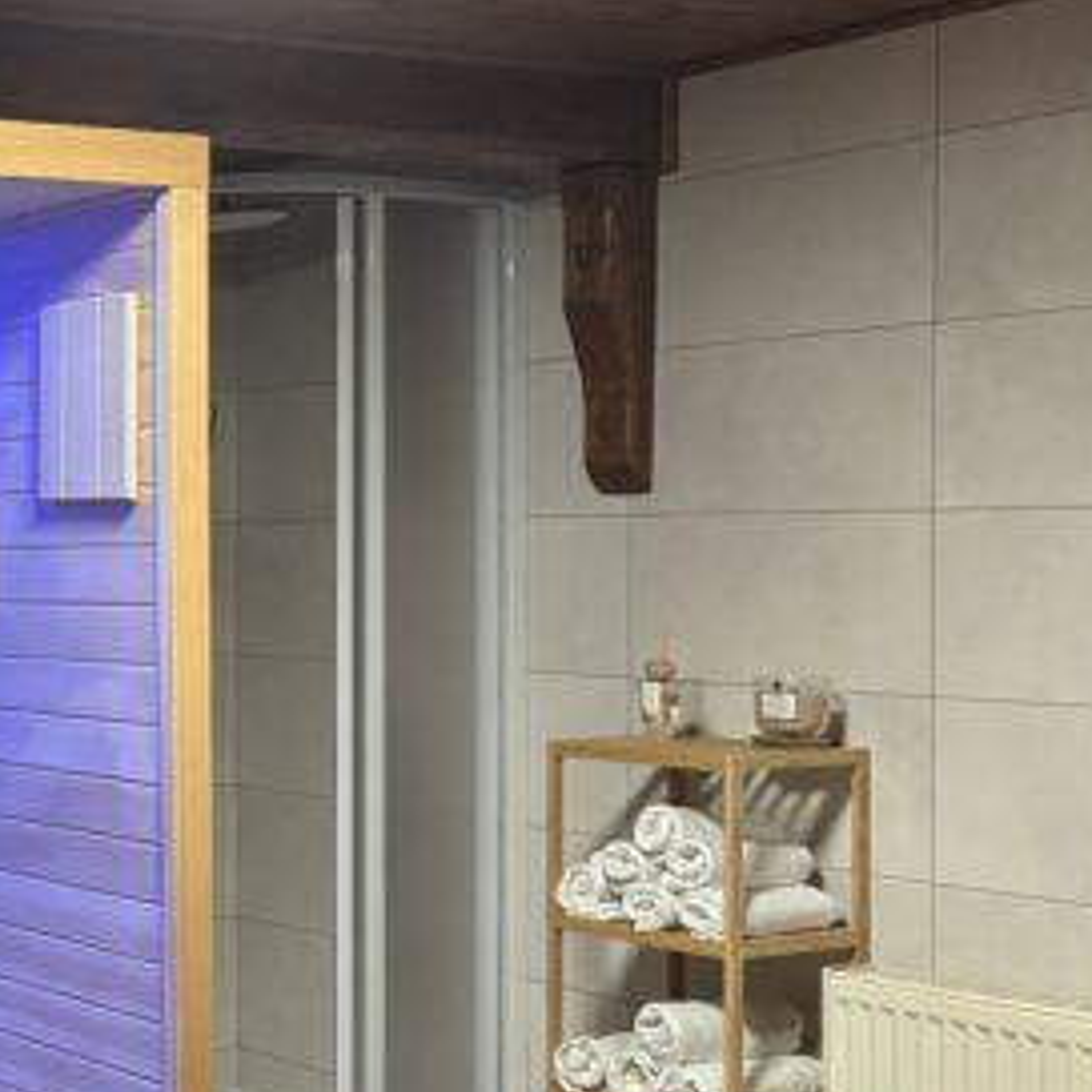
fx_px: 2320
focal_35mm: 65
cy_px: 570
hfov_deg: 23.4
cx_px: -337
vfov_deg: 26.5
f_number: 1.6
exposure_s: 1/42
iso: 500
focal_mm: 5.96
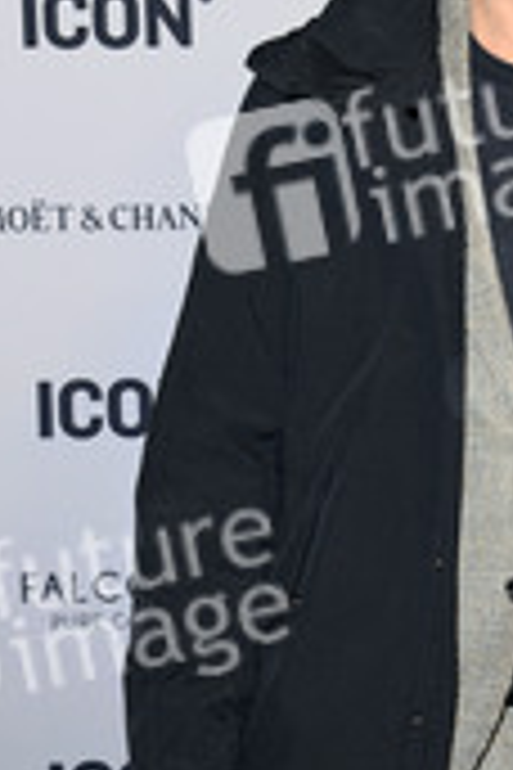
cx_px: 549
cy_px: 392
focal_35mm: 131
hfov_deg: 10.4
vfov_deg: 15.6
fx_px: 2800
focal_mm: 56
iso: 1600
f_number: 5.6
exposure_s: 1/250
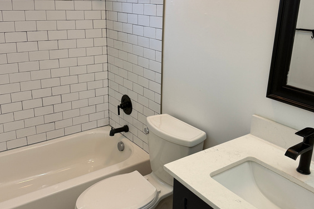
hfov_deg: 55.8
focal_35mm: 34
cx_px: 155
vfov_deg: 38.7
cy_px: 82
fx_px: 297
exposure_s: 1/120
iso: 125
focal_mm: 6.76
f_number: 1.78
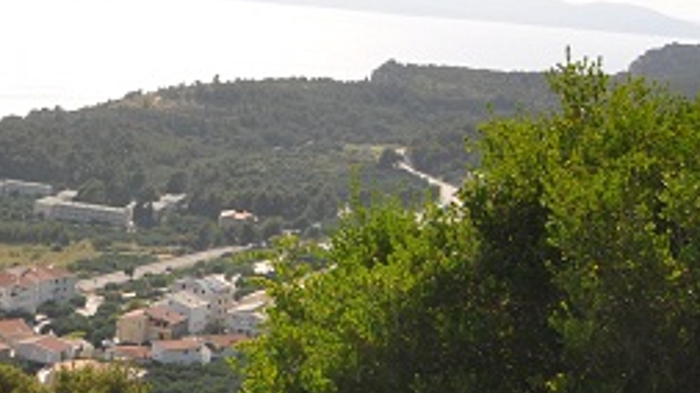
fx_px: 1781
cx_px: -423
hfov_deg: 18.9
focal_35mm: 96
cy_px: 83
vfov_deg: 12.5
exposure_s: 1/200
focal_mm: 18
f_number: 11
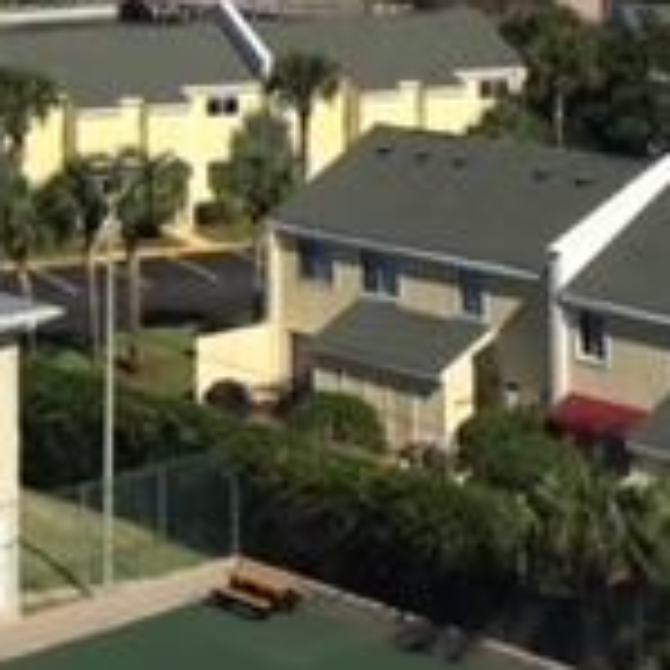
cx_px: 180
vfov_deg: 14.1
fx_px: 2584
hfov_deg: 14.7
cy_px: -243
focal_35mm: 118
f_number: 2.4
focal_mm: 3.3
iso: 25
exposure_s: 1/1335
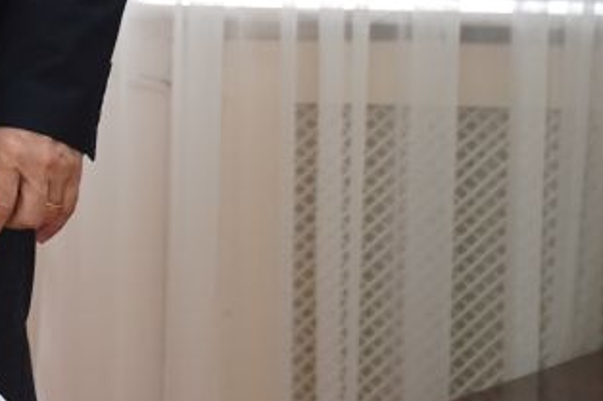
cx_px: -766
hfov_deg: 10.3
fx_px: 2963
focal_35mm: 177
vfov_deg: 7.6
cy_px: -278
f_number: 3.2
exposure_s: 1/100
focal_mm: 37
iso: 1000
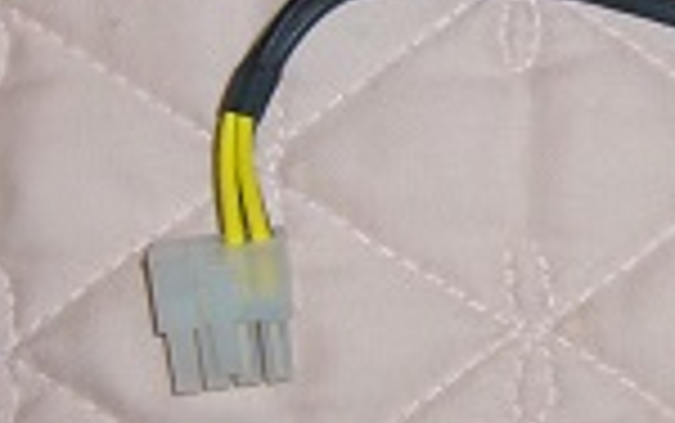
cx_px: 783
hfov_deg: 12.9
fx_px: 2909
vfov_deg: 8.3
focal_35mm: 158
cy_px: 76
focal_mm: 5.8
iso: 100
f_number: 2.8
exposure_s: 1/30
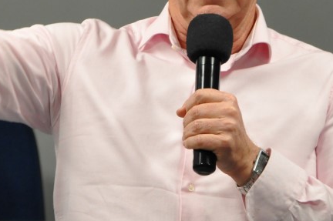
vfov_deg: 3.8
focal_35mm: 361
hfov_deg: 5.7
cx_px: 42
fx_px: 3335
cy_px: 91
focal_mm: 90
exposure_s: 1/30
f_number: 5.6
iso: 1400
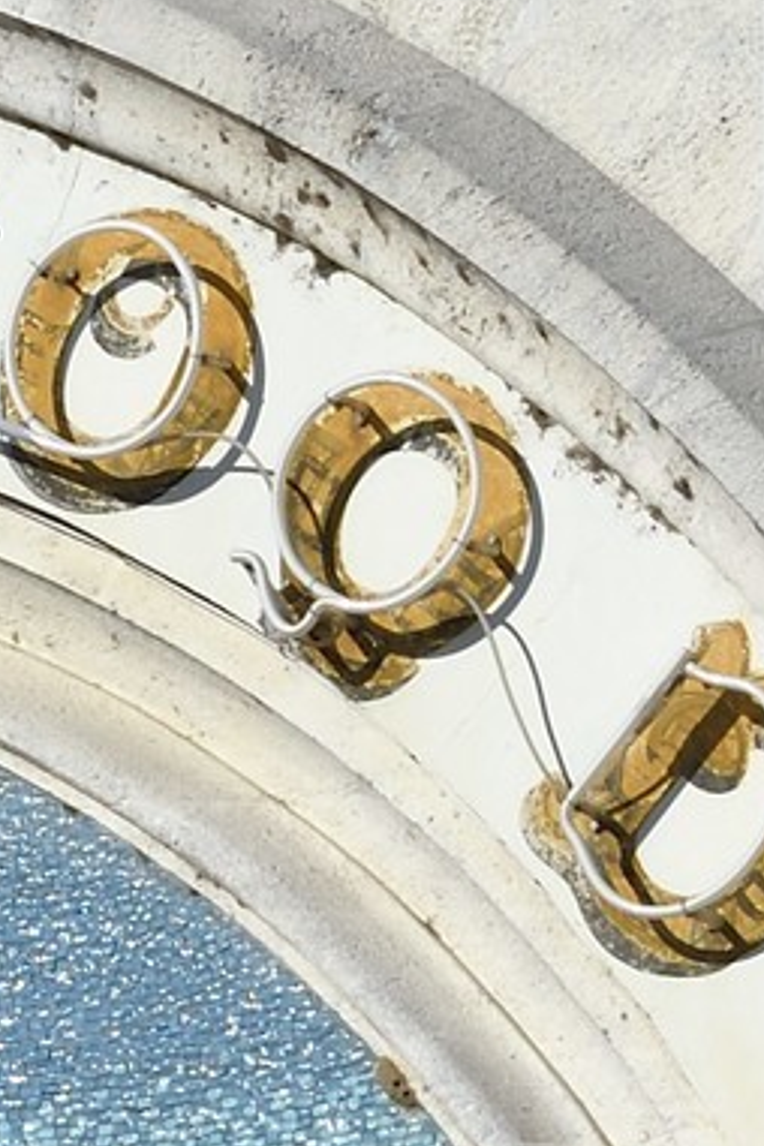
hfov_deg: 1.2
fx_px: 37051
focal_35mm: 1164
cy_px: 3249
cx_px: -650
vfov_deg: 1.8
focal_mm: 185
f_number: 10
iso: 200
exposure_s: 1/640
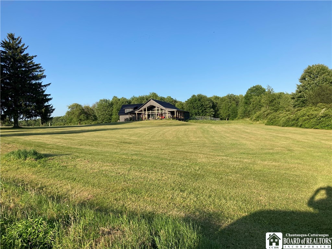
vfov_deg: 49.7
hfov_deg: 63.4
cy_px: 124
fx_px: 269
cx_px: 166
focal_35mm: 28
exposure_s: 1/1245
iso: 20
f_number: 1.8
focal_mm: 3.99
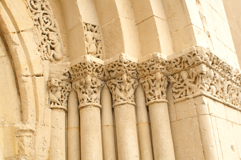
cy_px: 80
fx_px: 261
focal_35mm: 39
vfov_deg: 34.1
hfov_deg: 49.6
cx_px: 120
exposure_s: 1/100
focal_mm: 26
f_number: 7.1
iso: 100
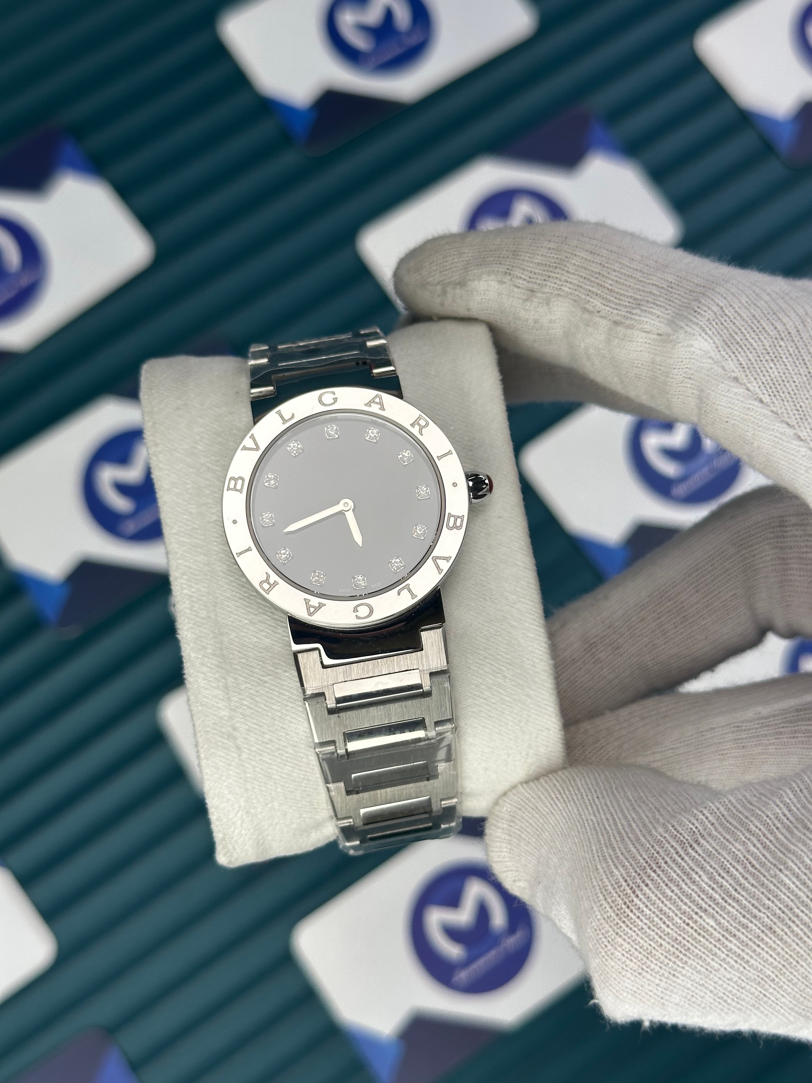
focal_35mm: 48
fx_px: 1501
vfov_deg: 39.7
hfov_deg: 30.3
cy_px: 542
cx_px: 406
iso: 64
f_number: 1.78
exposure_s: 1/1323
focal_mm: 6.86
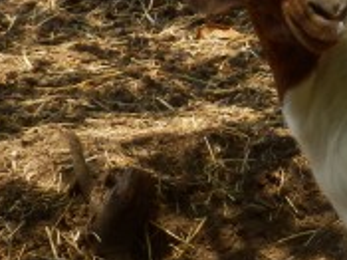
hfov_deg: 6.2
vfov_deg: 4.7
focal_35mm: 315
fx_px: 3155
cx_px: 514
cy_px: 101
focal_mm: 12.3
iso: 80
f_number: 4.8
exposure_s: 1/200
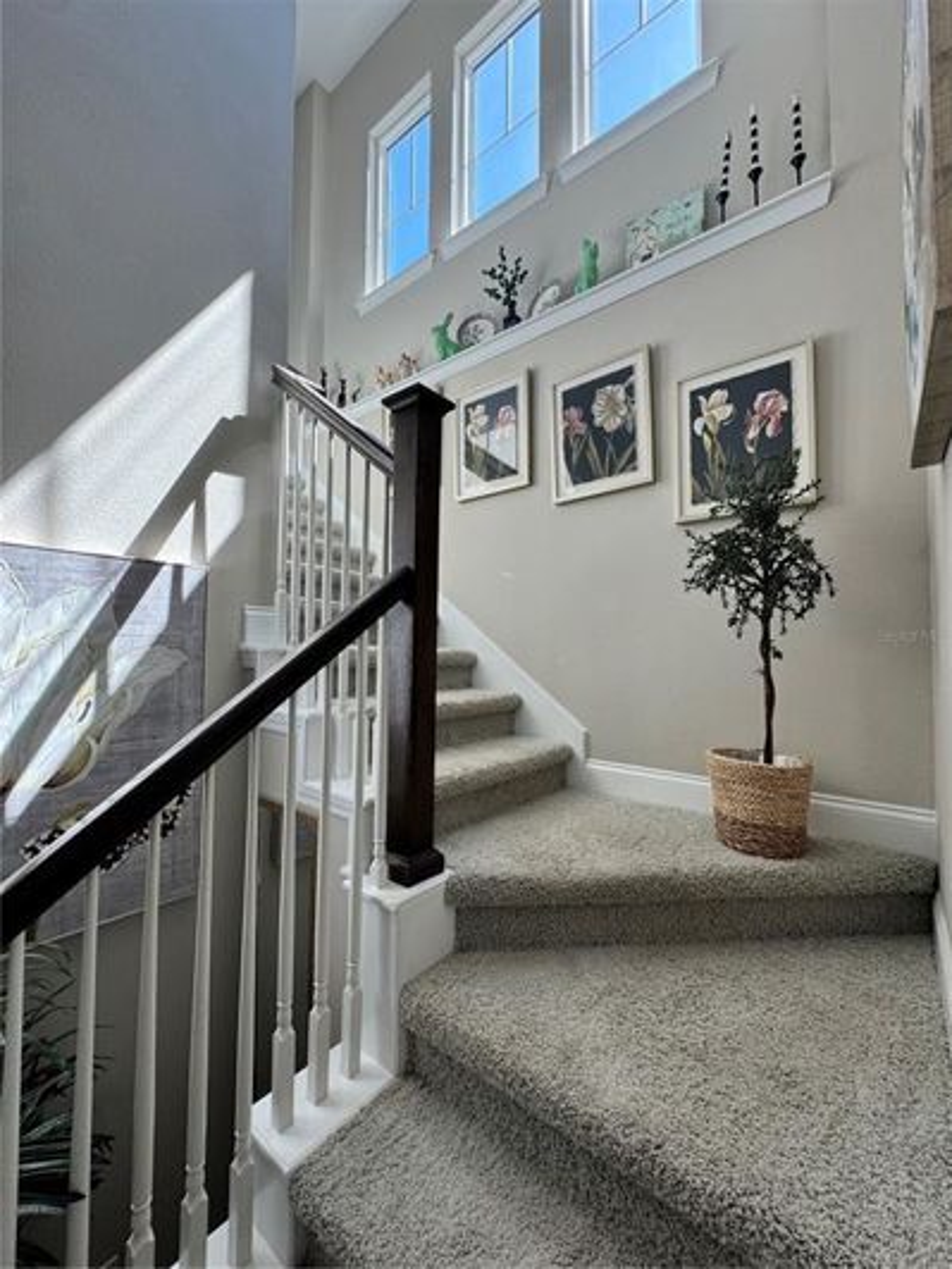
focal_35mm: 14
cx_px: 476
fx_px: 513
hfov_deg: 85.7
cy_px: 634
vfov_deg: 102.1
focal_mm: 2.22
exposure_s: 1/99
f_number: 2.2
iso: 50
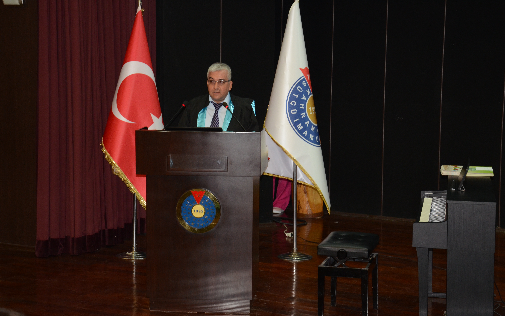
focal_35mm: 74
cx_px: 250
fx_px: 1018
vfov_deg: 17.6
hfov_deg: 27.8
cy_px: 153
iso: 1000
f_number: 5
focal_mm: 48
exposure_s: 1/50
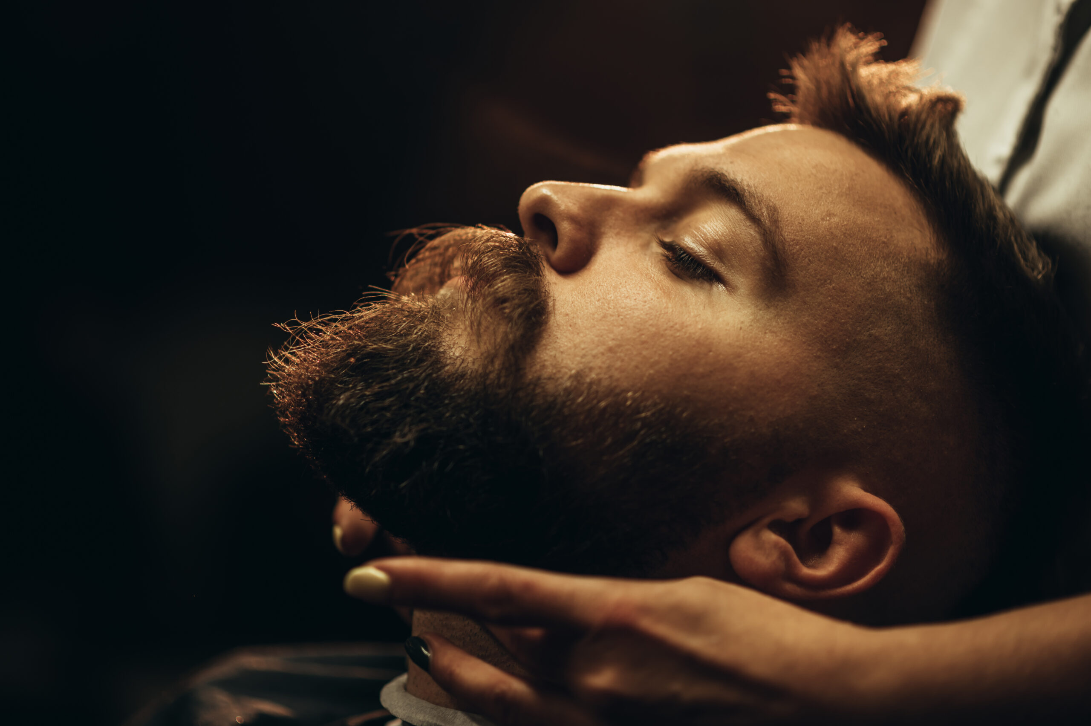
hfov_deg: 23.9
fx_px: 2574
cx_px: 546
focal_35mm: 85
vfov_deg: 16.0
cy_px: 363
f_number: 1.8
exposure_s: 1/100
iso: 200
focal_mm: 85
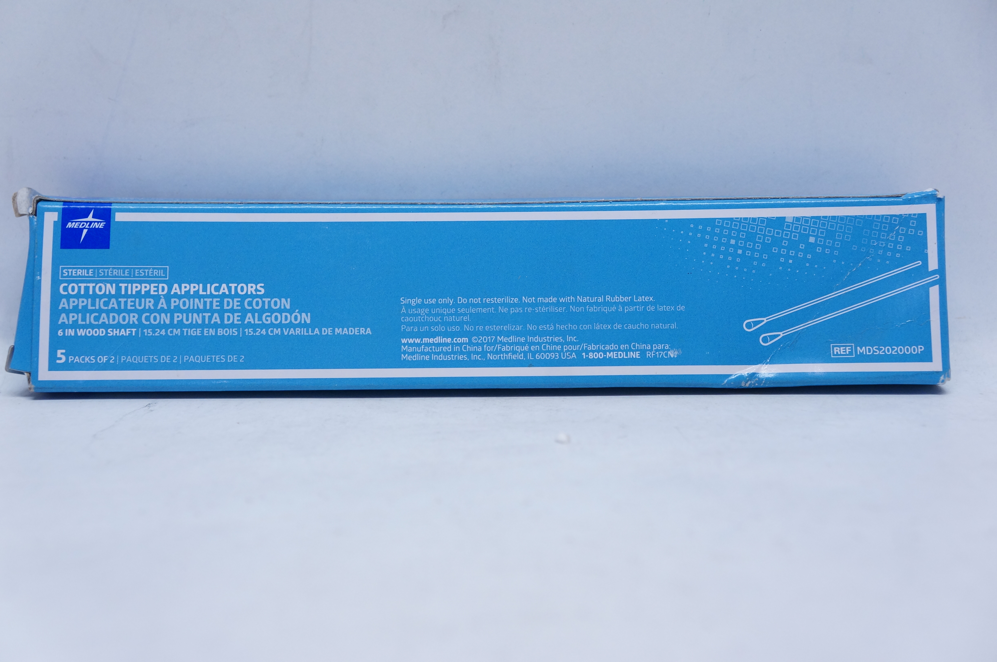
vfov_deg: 25.7
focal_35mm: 52
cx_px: 498
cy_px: 331
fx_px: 1452
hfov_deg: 37.9
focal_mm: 35
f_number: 5.6
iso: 800
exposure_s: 1/100
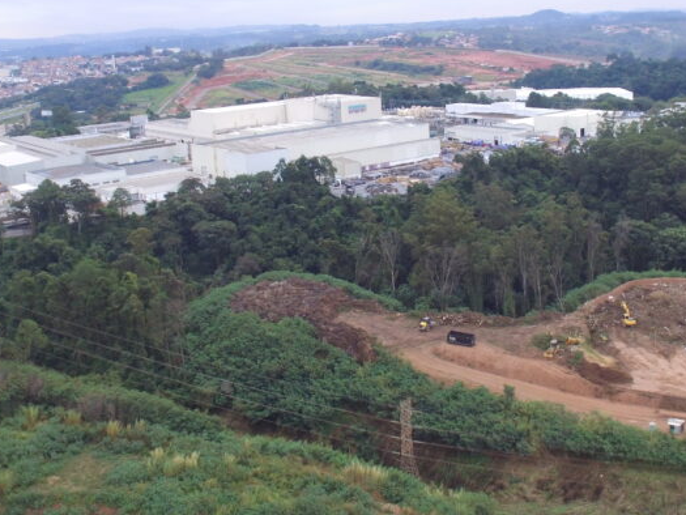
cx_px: 419
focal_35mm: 39
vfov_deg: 36.7
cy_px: 201
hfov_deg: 47.5
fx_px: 773
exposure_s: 1/248
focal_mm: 3.61
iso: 100
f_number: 2.8
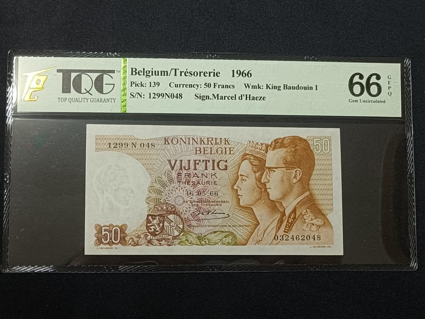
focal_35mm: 49
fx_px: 602
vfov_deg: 29.7
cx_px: 212
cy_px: 160
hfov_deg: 38.9
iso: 1133
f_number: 1.8
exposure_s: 1/30
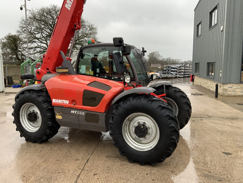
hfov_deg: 61.7
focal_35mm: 29
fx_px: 204
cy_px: 92
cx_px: 122
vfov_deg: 48.2
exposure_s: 1/207
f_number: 1.8
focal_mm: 3
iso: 16
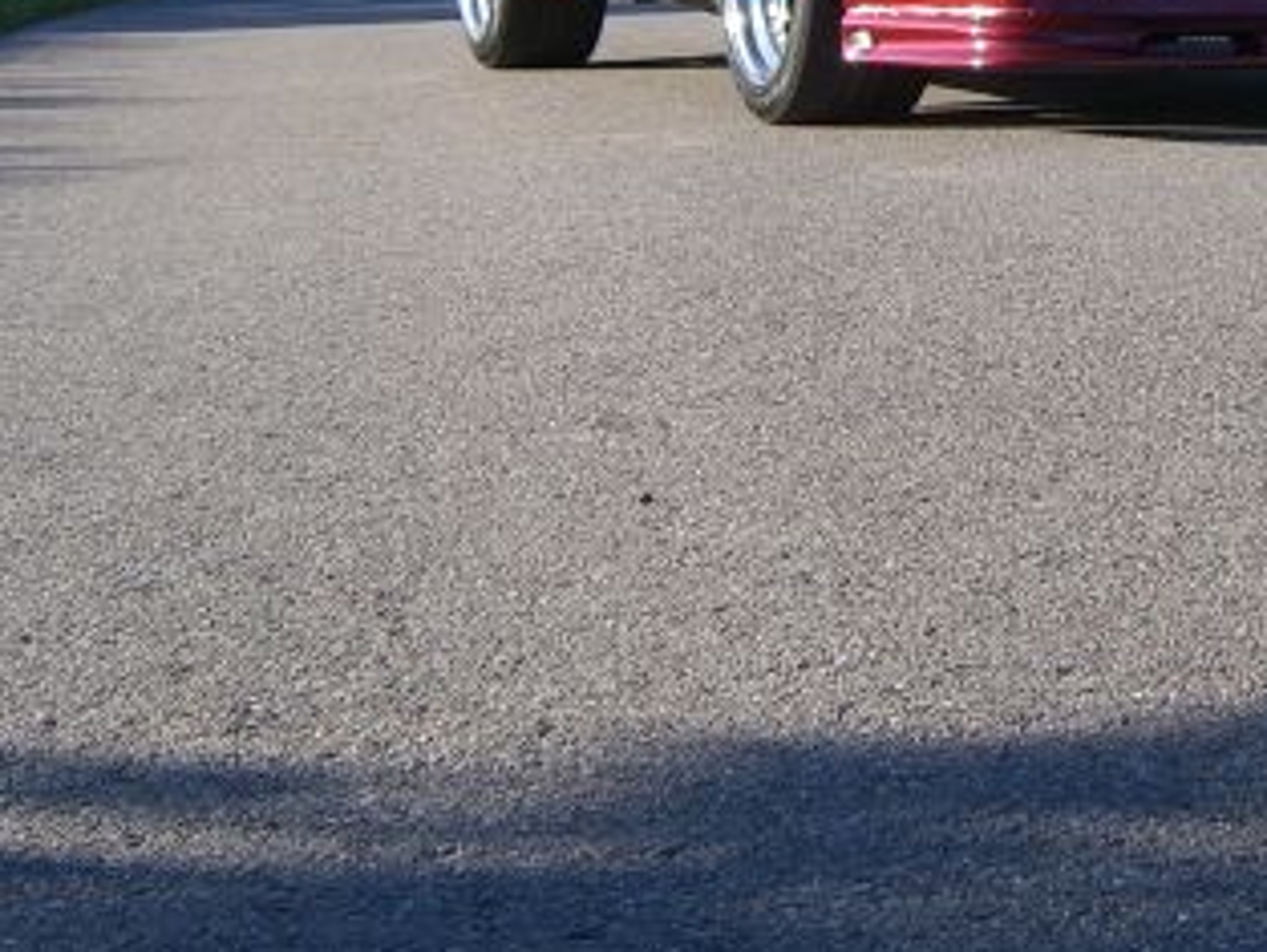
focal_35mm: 97
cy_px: 117
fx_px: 3552
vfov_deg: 15.1
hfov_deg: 20.0
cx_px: 1028
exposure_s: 1/250
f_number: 4.3
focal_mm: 6.2
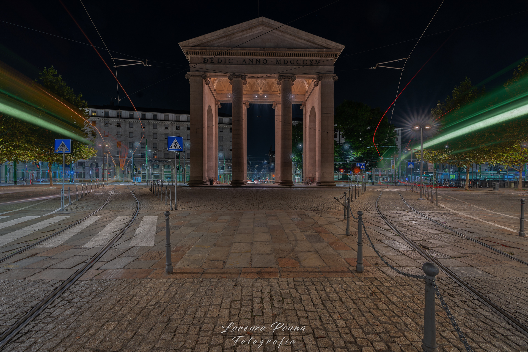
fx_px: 235
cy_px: 176
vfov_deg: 73.7
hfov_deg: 96.7
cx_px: 264
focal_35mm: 16
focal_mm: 16
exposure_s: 30
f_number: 9
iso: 100
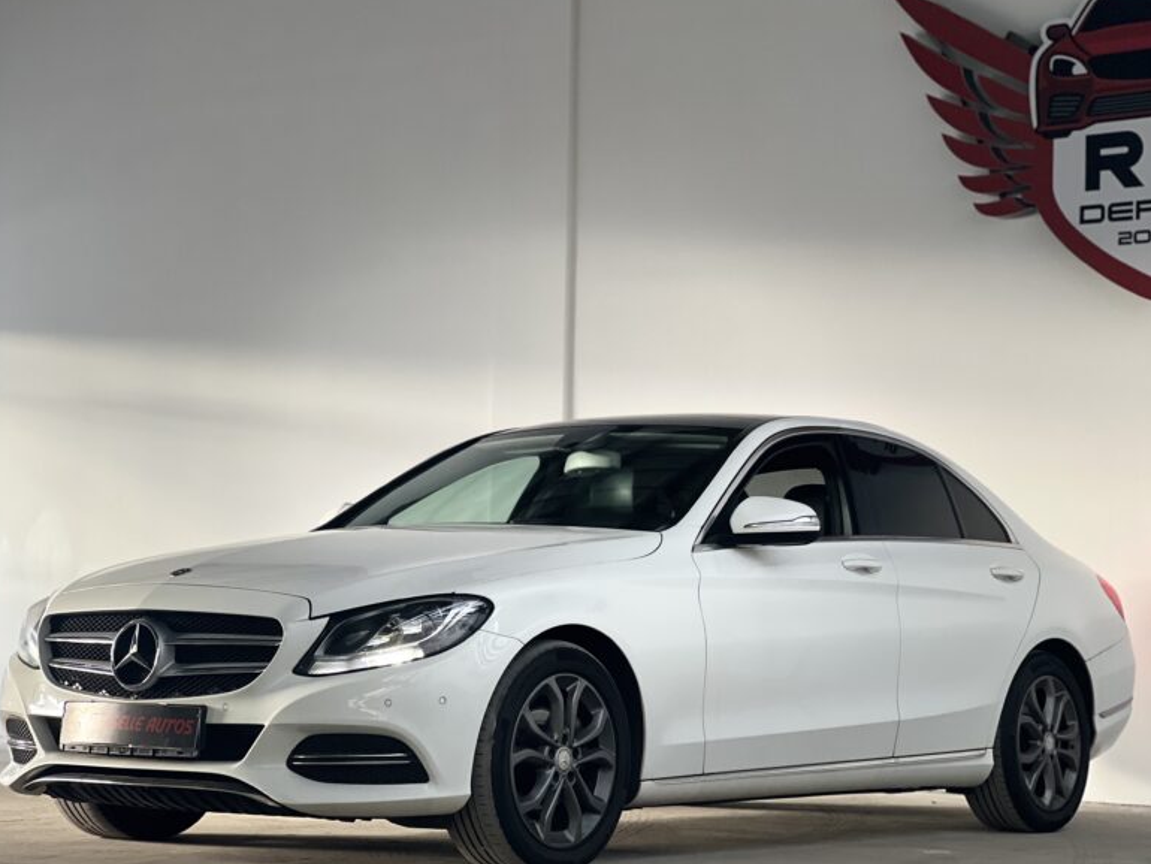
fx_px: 2661
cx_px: 559
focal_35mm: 80
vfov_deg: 18.4
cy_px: 431
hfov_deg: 24.4
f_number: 2.8
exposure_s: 1/40
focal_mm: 9
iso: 160
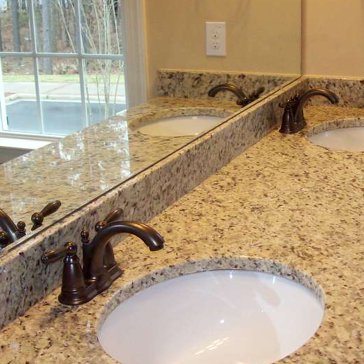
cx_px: 174
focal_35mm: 62
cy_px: 218
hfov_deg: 27.7
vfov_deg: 27.7
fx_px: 738
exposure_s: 1/64
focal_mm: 6
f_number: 2.7
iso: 140
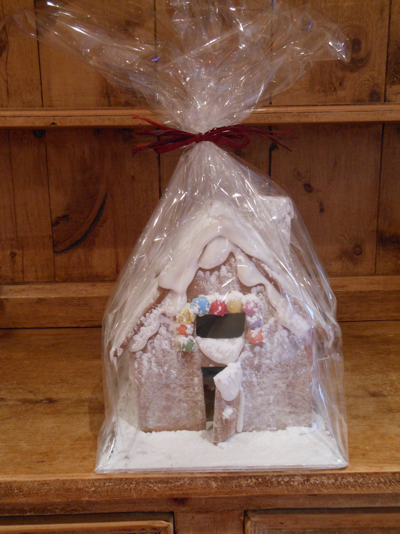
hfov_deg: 37.7
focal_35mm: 38
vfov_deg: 49.0
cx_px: 200
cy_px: 267
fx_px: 585
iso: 400
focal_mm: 6.8
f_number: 3.6
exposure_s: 1/20
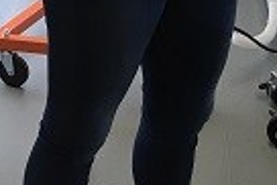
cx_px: -51
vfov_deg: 9.7
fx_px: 1024
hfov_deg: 14.9
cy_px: -179
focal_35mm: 133
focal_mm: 4.15
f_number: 2.2
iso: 25
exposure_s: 1/30
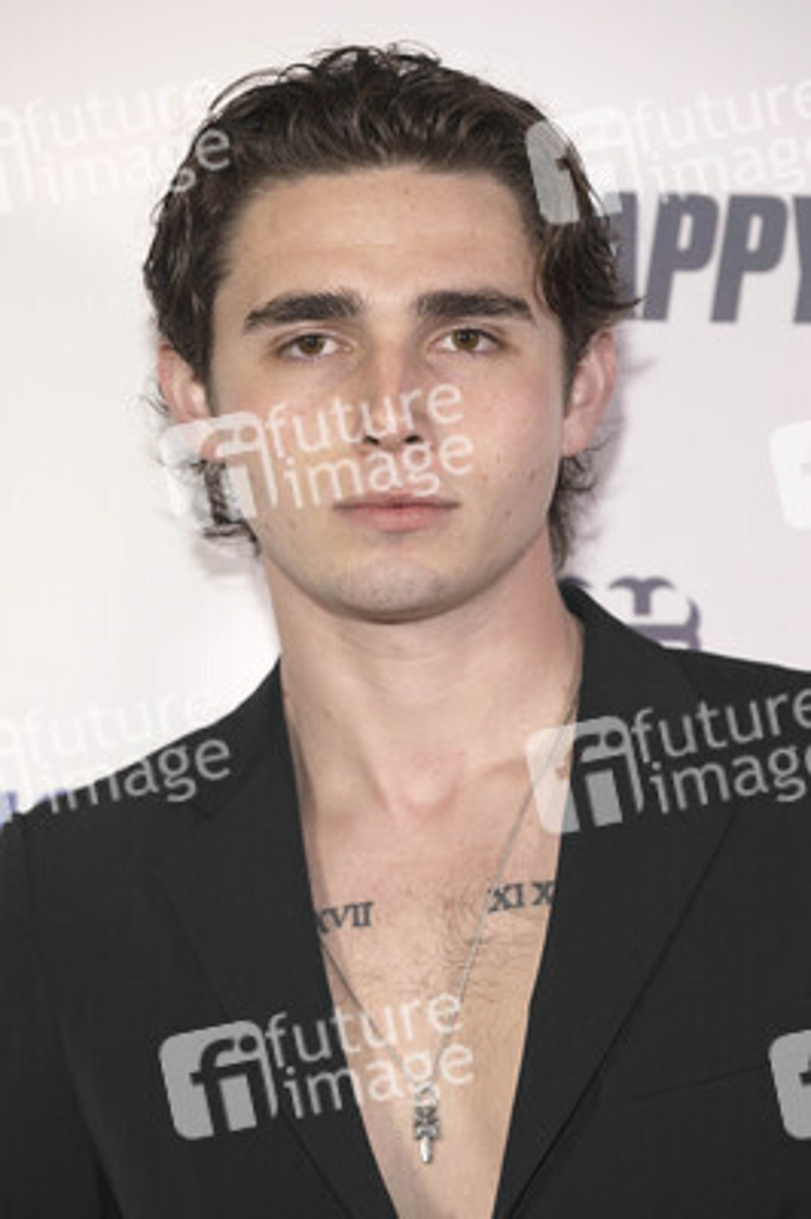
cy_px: 610
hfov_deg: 13.0
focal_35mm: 105
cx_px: 406
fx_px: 3554
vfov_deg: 19.5
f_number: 5
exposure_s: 1/200
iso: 800
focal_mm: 105
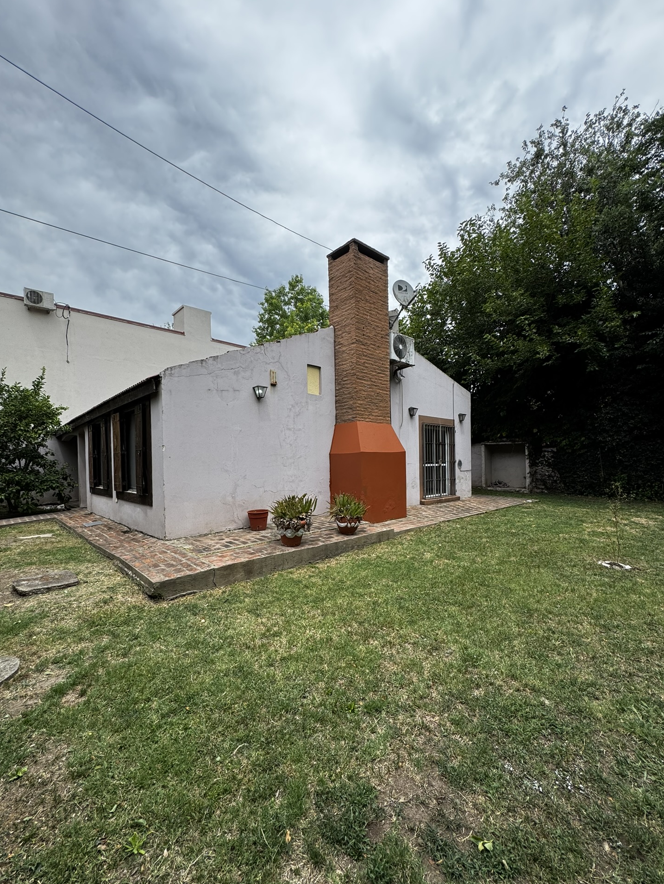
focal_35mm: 15
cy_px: 468
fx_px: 384
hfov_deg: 81.7
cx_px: 323
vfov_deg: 98.1
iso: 50
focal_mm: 2.22
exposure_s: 1/910
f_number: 2.2
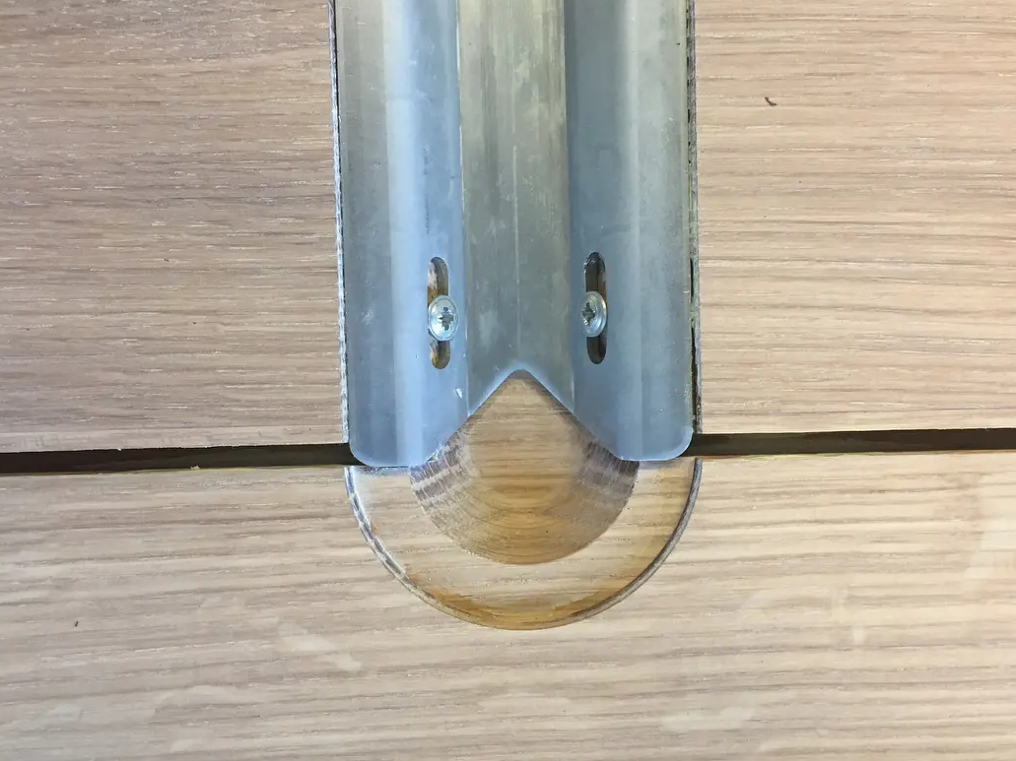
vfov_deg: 39.6
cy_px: 388
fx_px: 1056
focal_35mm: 36
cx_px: 542
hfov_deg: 51.3
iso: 100
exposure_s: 1/33
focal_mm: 4.15
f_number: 2.2
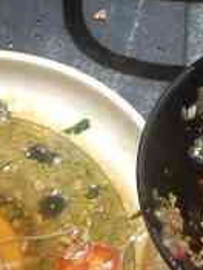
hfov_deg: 9.0
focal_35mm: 165
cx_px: 181
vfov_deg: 11.5
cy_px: -132
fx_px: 1285
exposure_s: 1/25
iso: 500
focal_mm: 3.69
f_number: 2.2
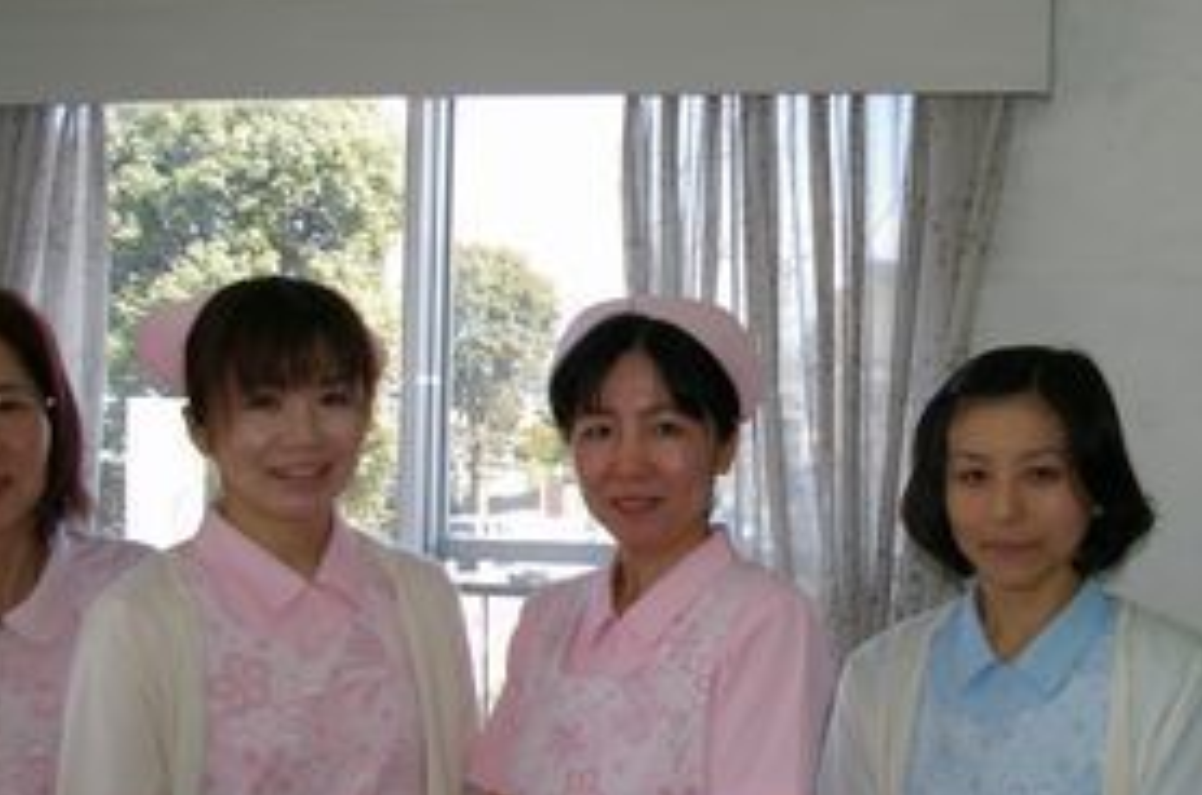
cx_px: 839
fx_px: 1799
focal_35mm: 54
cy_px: 454
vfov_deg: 24.9
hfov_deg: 36.4
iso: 200
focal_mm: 20
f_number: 4.5
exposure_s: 1/180
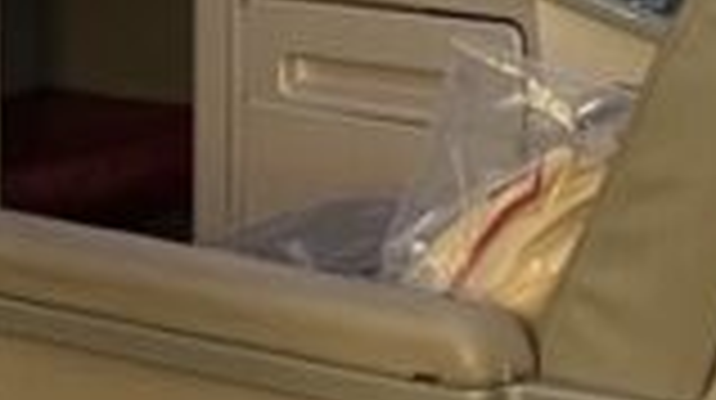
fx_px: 3470
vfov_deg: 6.5
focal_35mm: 183
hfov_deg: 11.6
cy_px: -292
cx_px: 775
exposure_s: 1/56
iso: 125
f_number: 1.6
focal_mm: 5.1
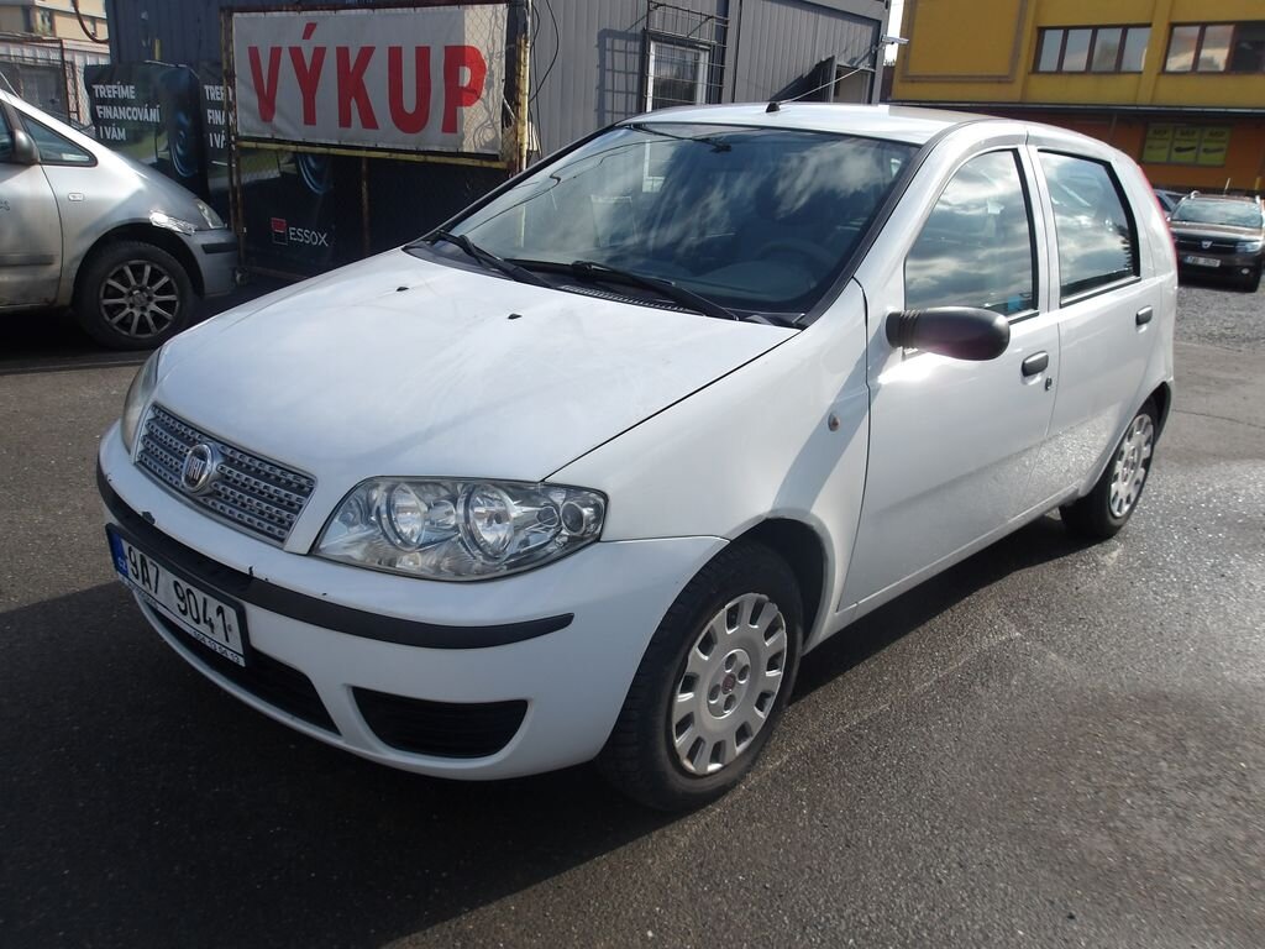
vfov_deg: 51.4
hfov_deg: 65.3
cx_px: 632
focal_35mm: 27
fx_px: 987
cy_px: 474
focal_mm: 4.9
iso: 100
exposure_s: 1/115
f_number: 10.4
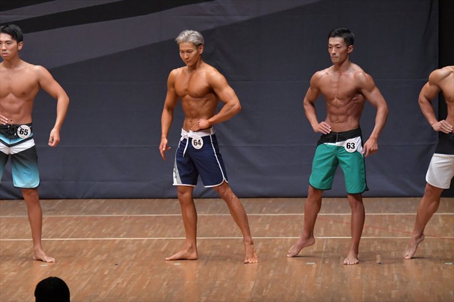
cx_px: 227
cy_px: 151
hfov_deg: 8.6
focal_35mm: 240
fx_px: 3025
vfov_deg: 5.7
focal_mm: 160
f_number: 5.6
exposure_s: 1/400
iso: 6400
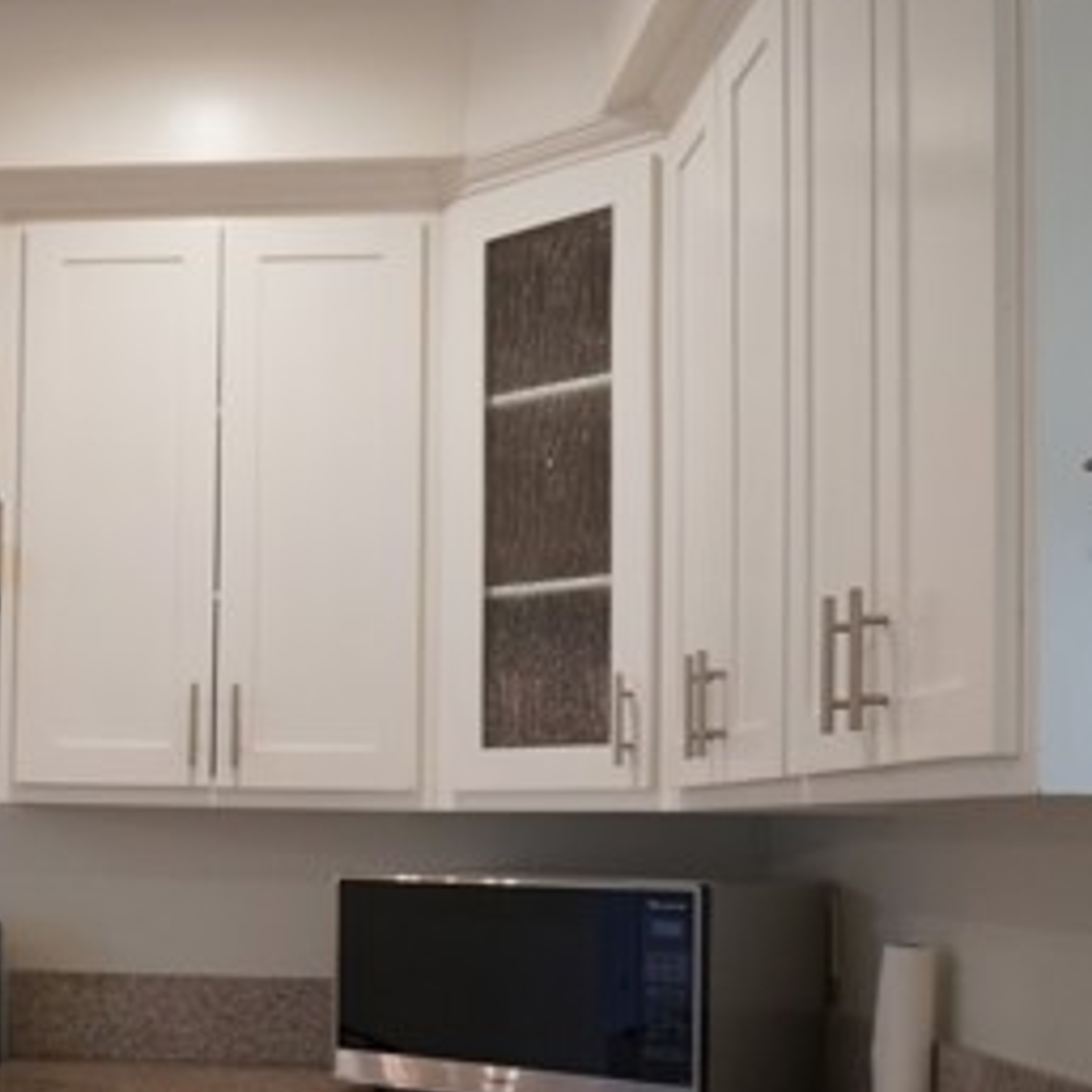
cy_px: 775
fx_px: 1929
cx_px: -34
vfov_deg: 31.2
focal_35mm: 54
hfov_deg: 29.3
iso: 1250
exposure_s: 1/160
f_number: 4
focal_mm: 17
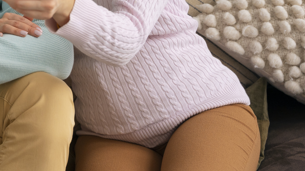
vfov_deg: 12.4
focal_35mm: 96
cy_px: -16
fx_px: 776
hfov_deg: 21.1
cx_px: -37
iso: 400
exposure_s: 1/160
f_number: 4
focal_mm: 38
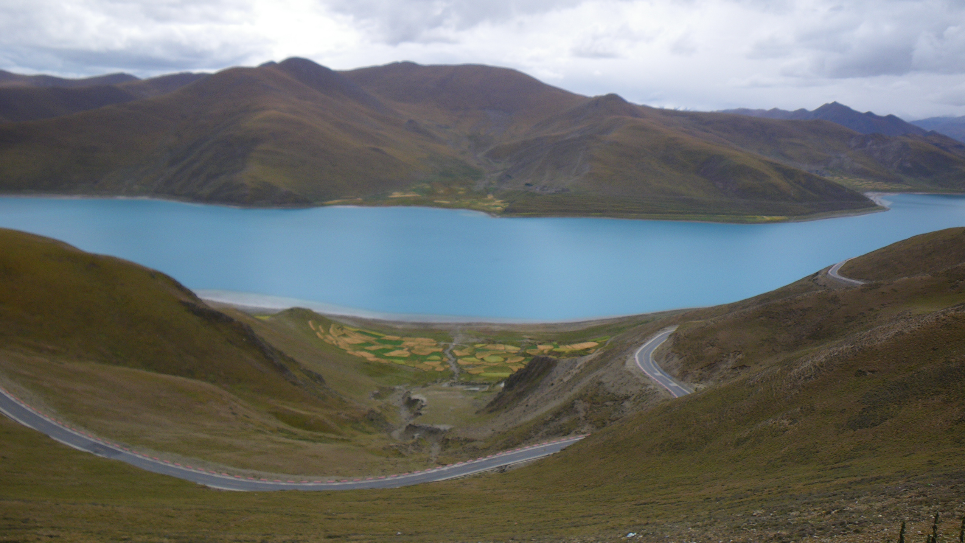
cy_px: 258
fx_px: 793
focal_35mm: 31
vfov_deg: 37.8
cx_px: 483
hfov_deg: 62.6
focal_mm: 5
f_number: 4.2
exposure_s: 1/320
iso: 50
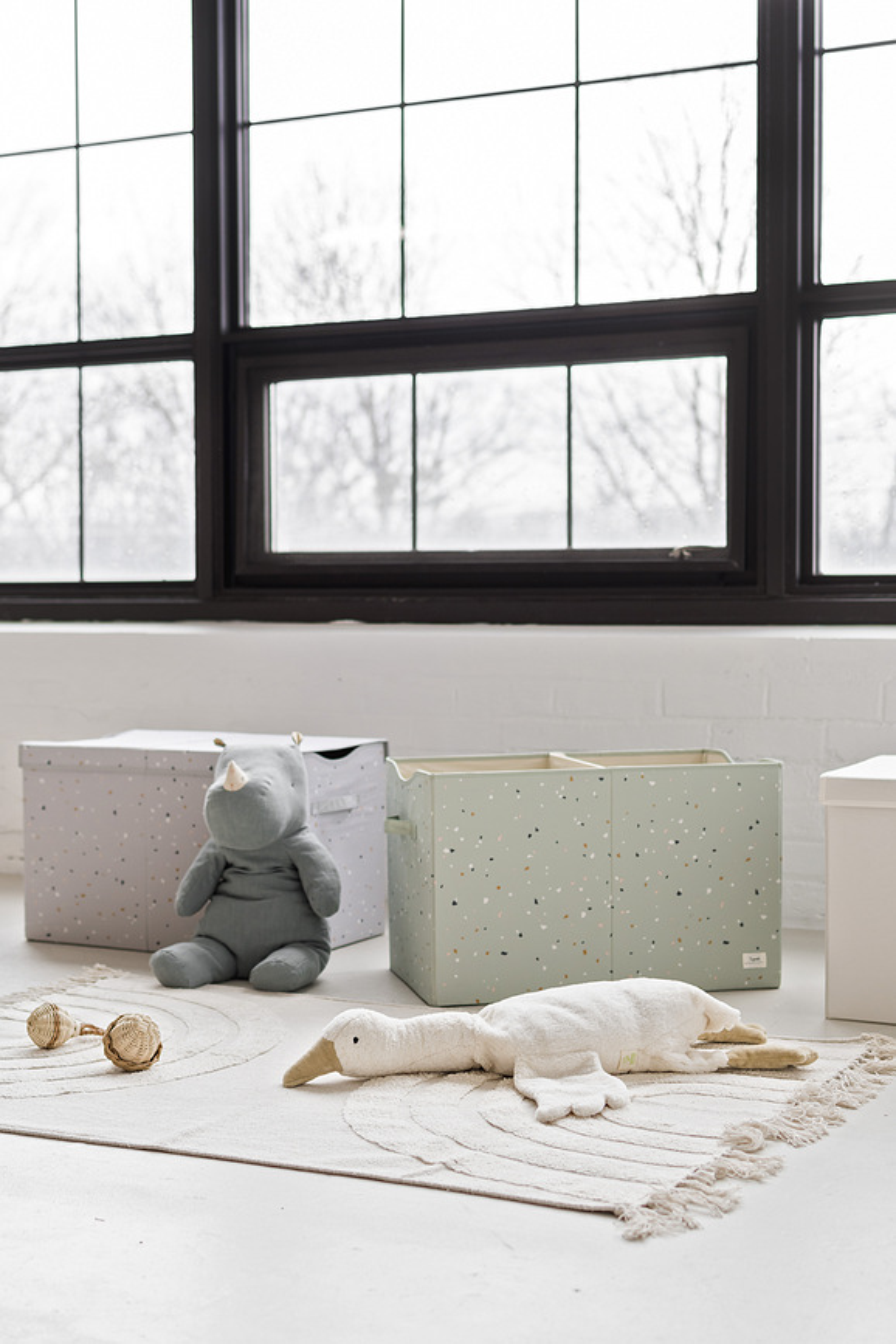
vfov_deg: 37.9
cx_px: 448
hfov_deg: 25.8
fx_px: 1960
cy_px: 672
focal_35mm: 52
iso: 125
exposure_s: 1/125
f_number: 2.8
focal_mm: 35
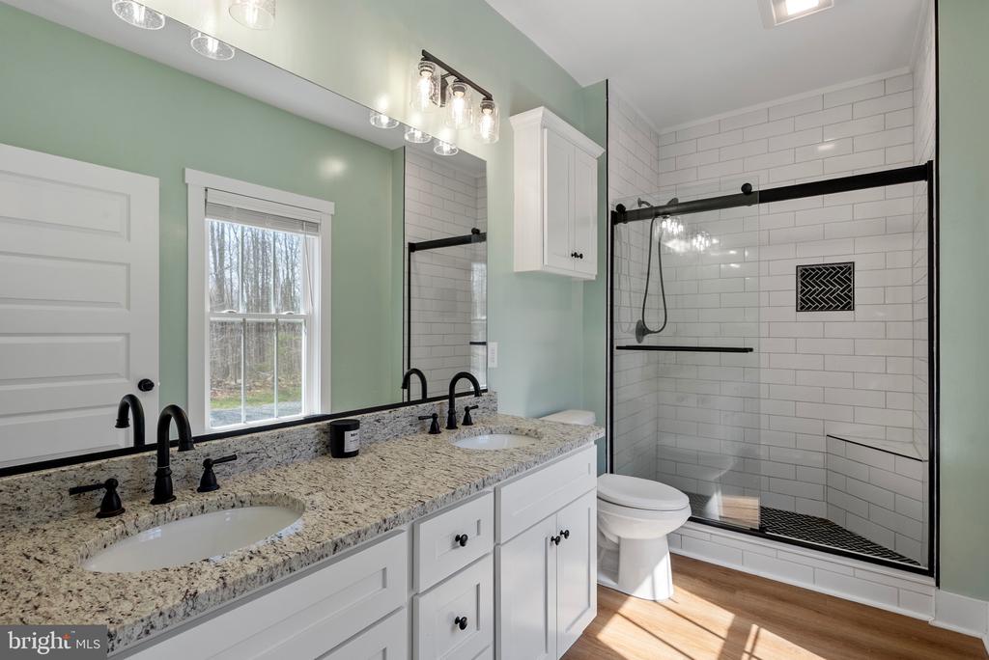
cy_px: 330
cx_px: 494
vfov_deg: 70.5
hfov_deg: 93.2
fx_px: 467
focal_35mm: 17
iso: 800
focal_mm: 17
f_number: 8
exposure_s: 1/30
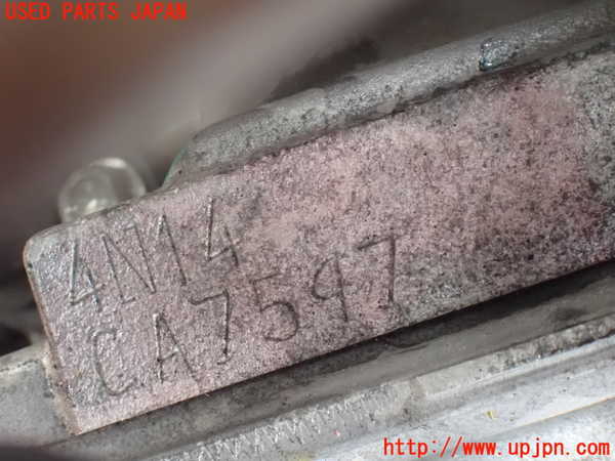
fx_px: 1777
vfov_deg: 14.8
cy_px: 230
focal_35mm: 100
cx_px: 308
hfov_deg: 19.6
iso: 1600
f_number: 4.9
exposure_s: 1/50
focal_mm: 18
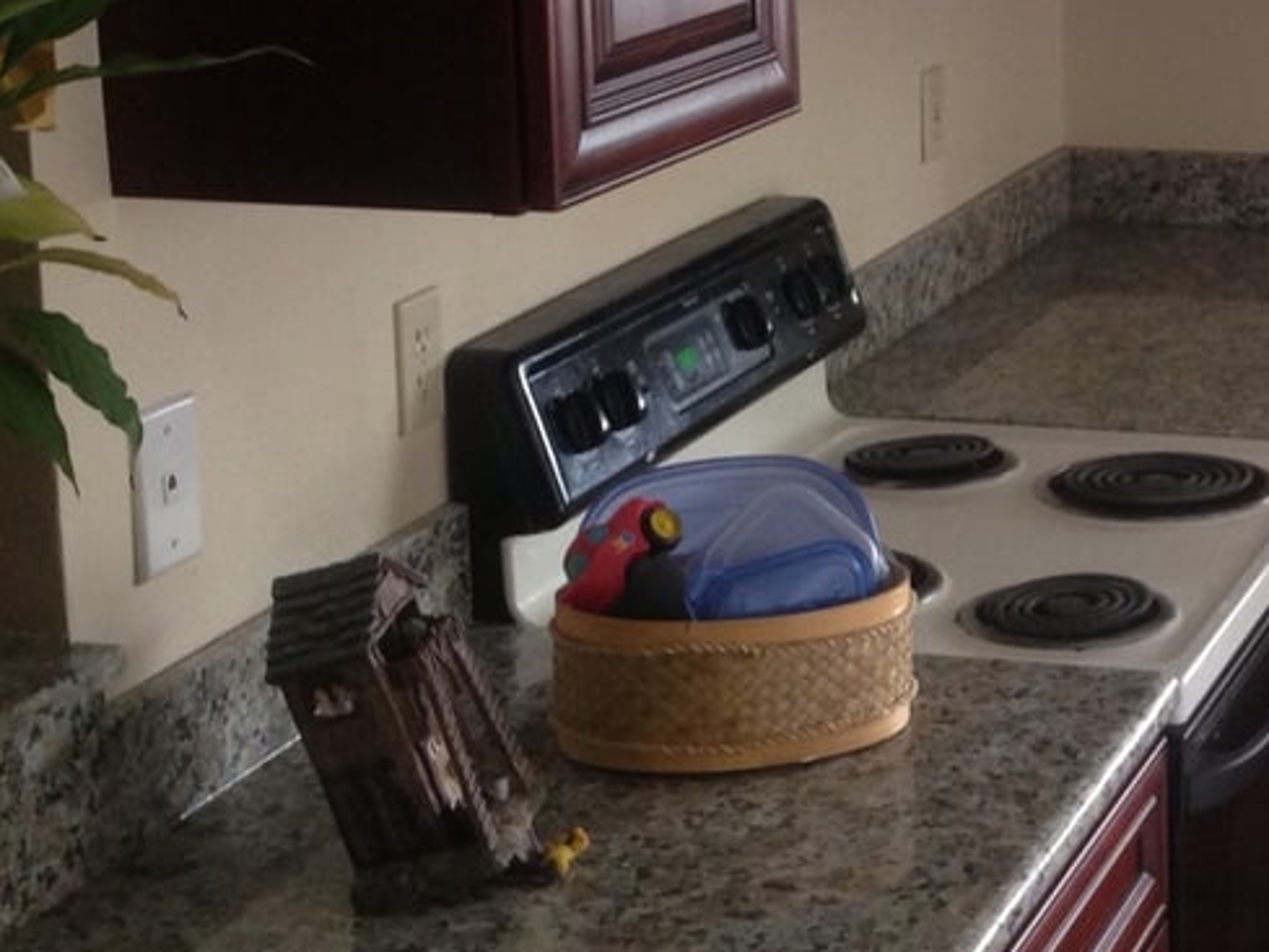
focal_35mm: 90
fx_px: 3300
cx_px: 1353
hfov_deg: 20.8
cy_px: 171
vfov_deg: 16.3
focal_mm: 4.13
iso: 125
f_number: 2.4
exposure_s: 1/20
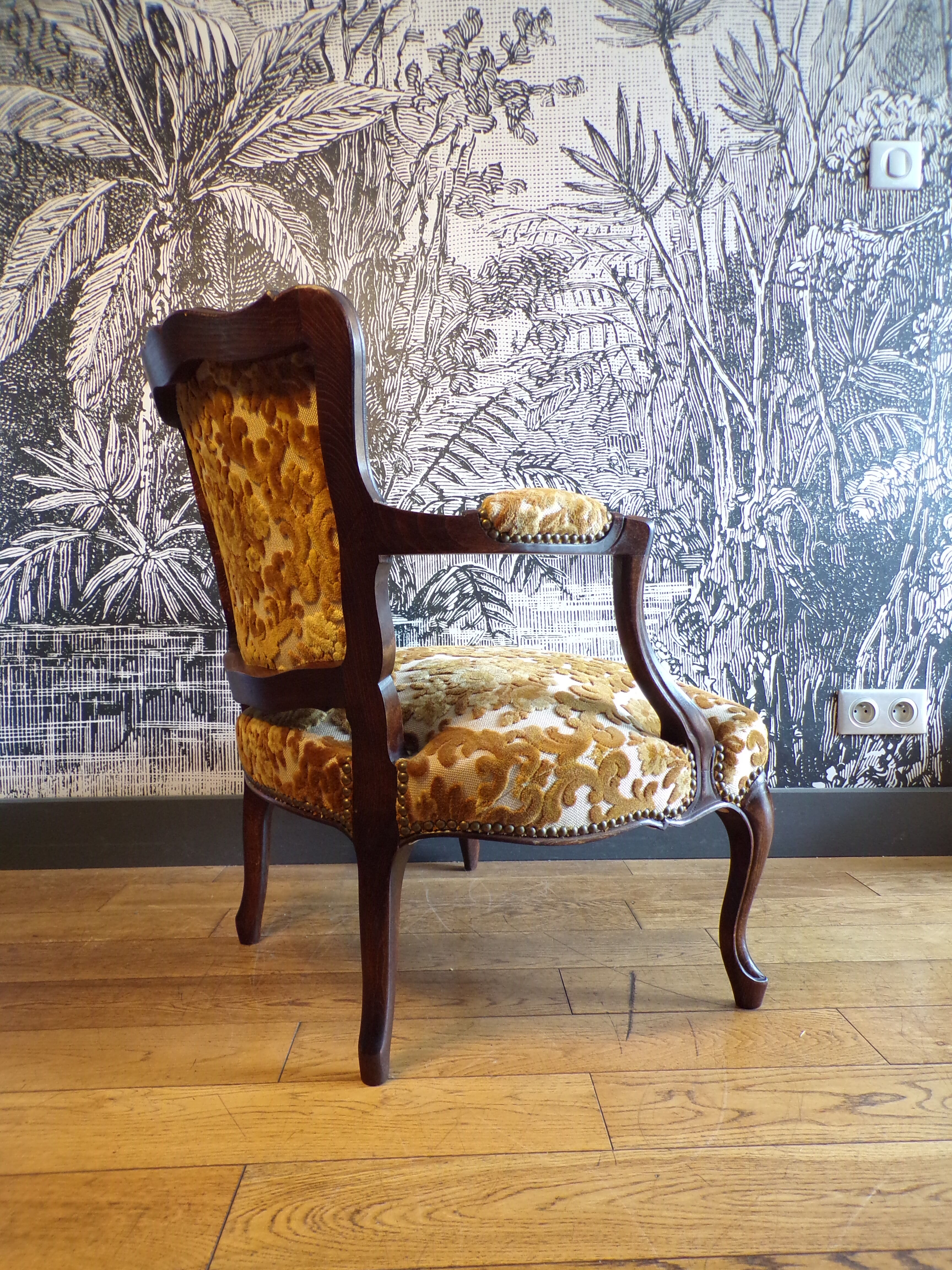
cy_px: 635
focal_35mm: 24
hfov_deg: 56.8
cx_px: 476
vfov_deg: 71.6
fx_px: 880
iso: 200
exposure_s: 1/17
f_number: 3
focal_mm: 4.3
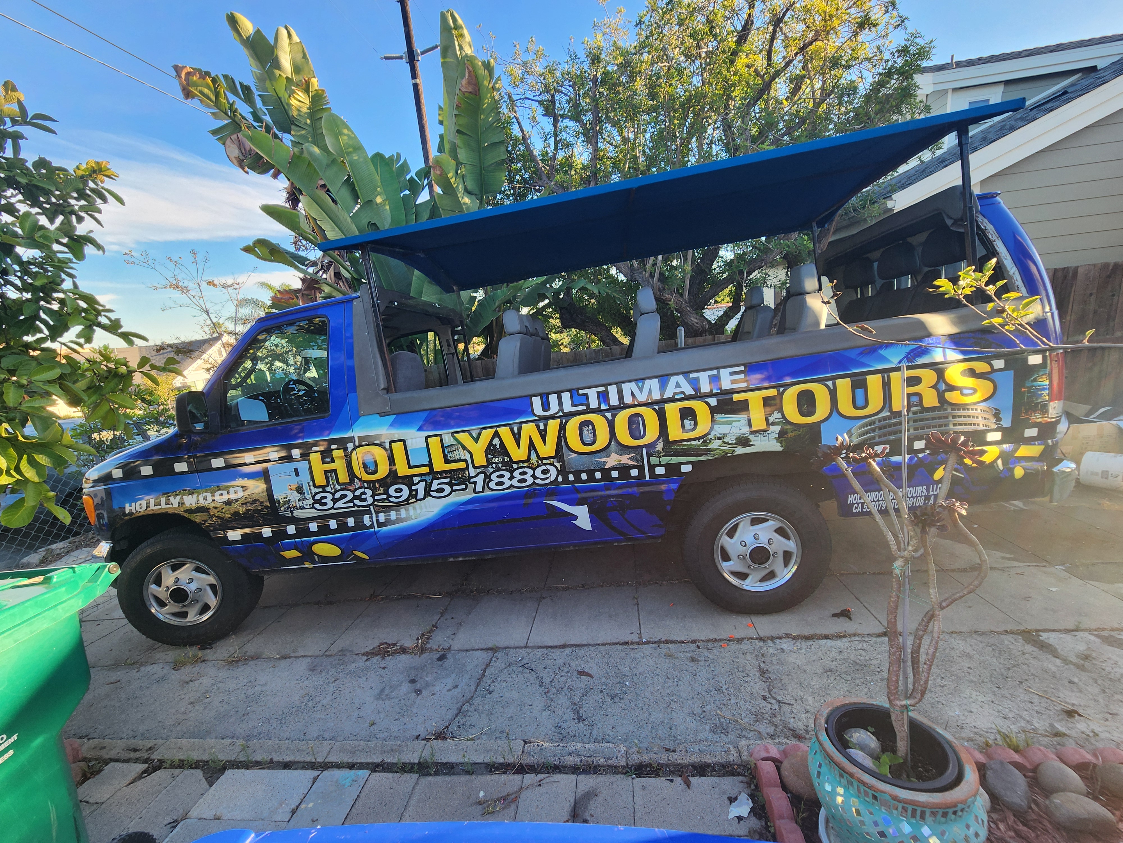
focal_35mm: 13
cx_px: 562
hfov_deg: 106.2
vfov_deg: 89.9
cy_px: 422
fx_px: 422
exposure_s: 1/267
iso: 50
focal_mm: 2.2
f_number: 2.2
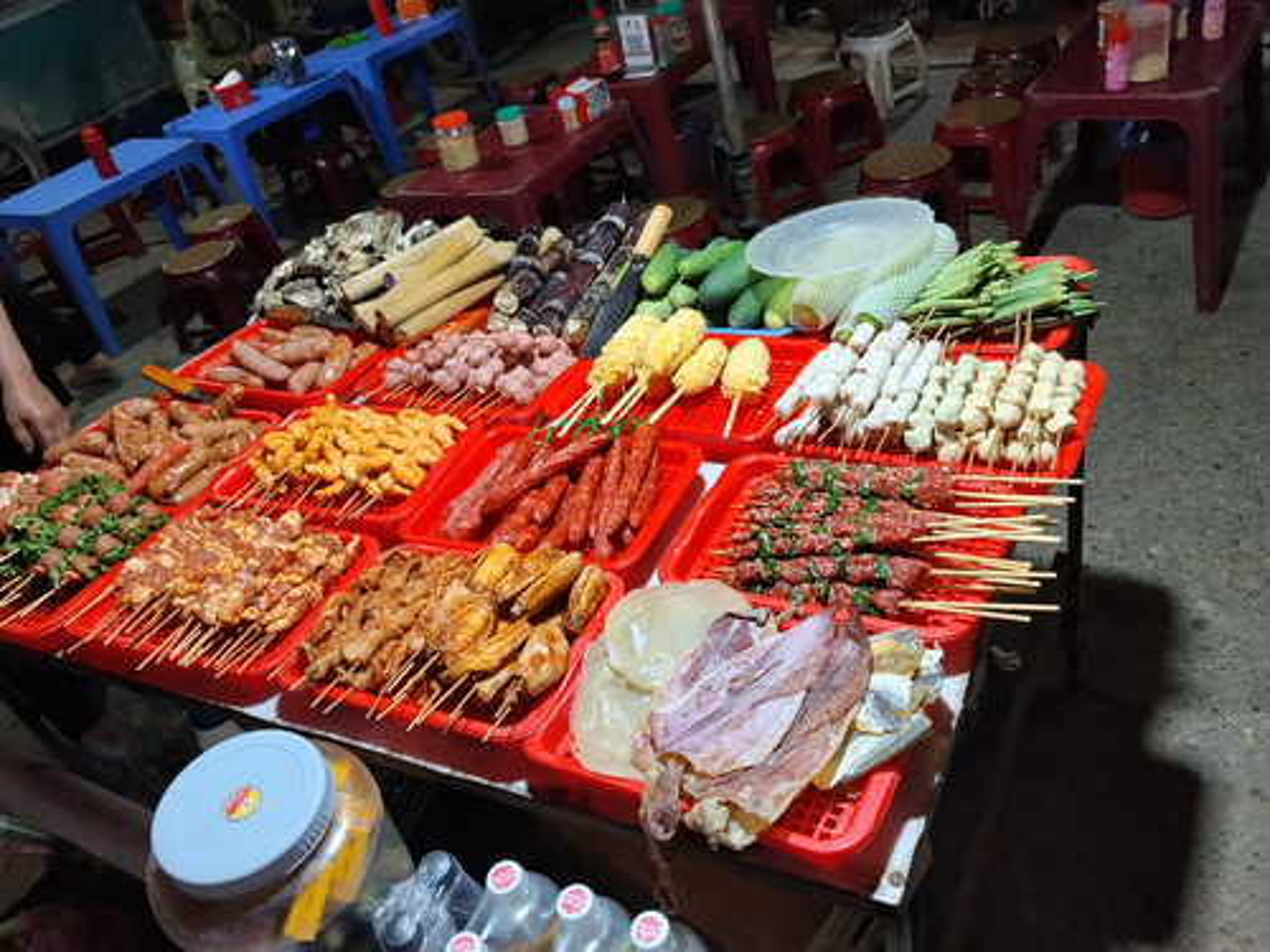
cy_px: 476
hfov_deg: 61.7
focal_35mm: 29
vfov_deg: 48.2
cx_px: 635
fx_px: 1064
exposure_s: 1/50
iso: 64
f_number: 1.8
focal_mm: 4.22
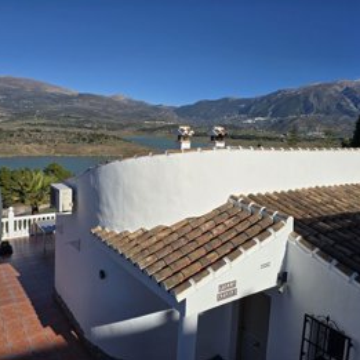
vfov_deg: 57.3
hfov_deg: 57.3
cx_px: 172
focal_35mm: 28
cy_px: 175
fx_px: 329
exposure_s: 1/1746
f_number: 1.7
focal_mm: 6.3
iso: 12
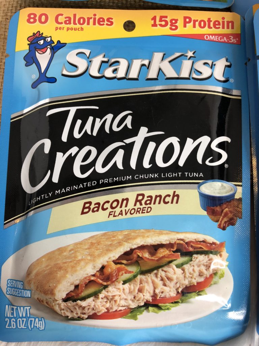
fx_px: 279
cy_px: 173
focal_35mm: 28
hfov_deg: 49.7
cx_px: 130
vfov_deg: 63.4
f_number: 1.8
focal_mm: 3.99
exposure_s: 1/30
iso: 25
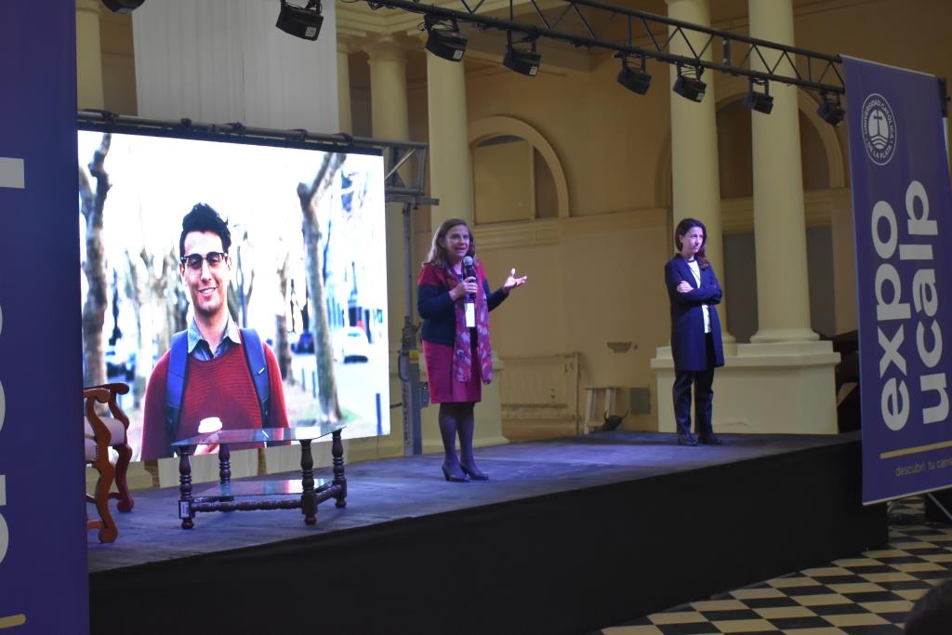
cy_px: 318
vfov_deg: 25.8
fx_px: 1388
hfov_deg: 37.8
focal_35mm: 52
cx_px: 476
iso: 1600
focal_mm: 35
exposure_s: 1/125
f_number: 5.6
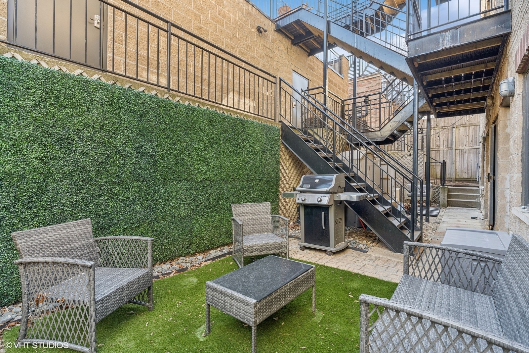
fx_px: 235
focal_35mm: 16
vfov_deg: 73.7
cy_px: 176
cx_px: 264
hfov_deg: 96.7
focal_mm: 16
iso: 320
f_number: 8
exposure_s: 1/50
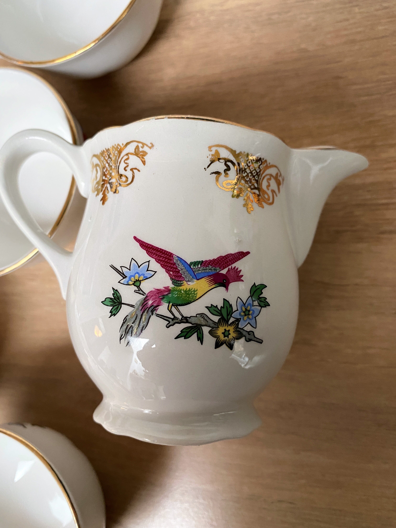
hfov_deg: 53.1
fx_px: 397
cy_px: 264
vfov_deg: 67.3
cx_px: 198
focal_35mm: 26
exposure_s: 1/50
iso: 320
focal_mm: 4.25
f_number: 1.8
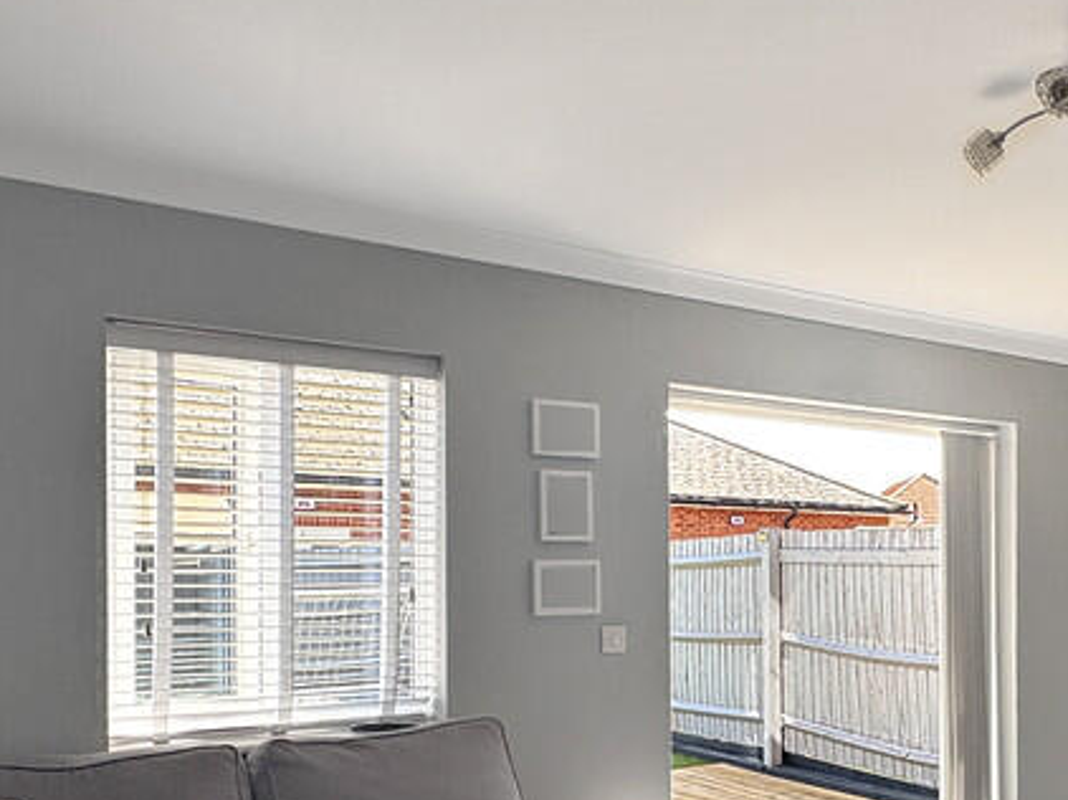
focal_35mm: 34
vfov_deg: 38.2
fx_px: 1048
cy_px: 754
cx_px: 845
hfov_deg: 50.9
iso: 64
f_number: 2.2
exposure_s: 1/286
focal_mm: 2.22
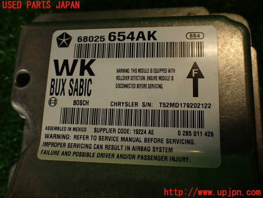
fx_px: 243
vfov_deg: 44.2
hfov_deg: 56.8
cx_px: 132
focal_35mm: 32
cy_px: 99
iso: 100
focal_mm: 5.79
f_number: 2.4
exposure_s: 1/100
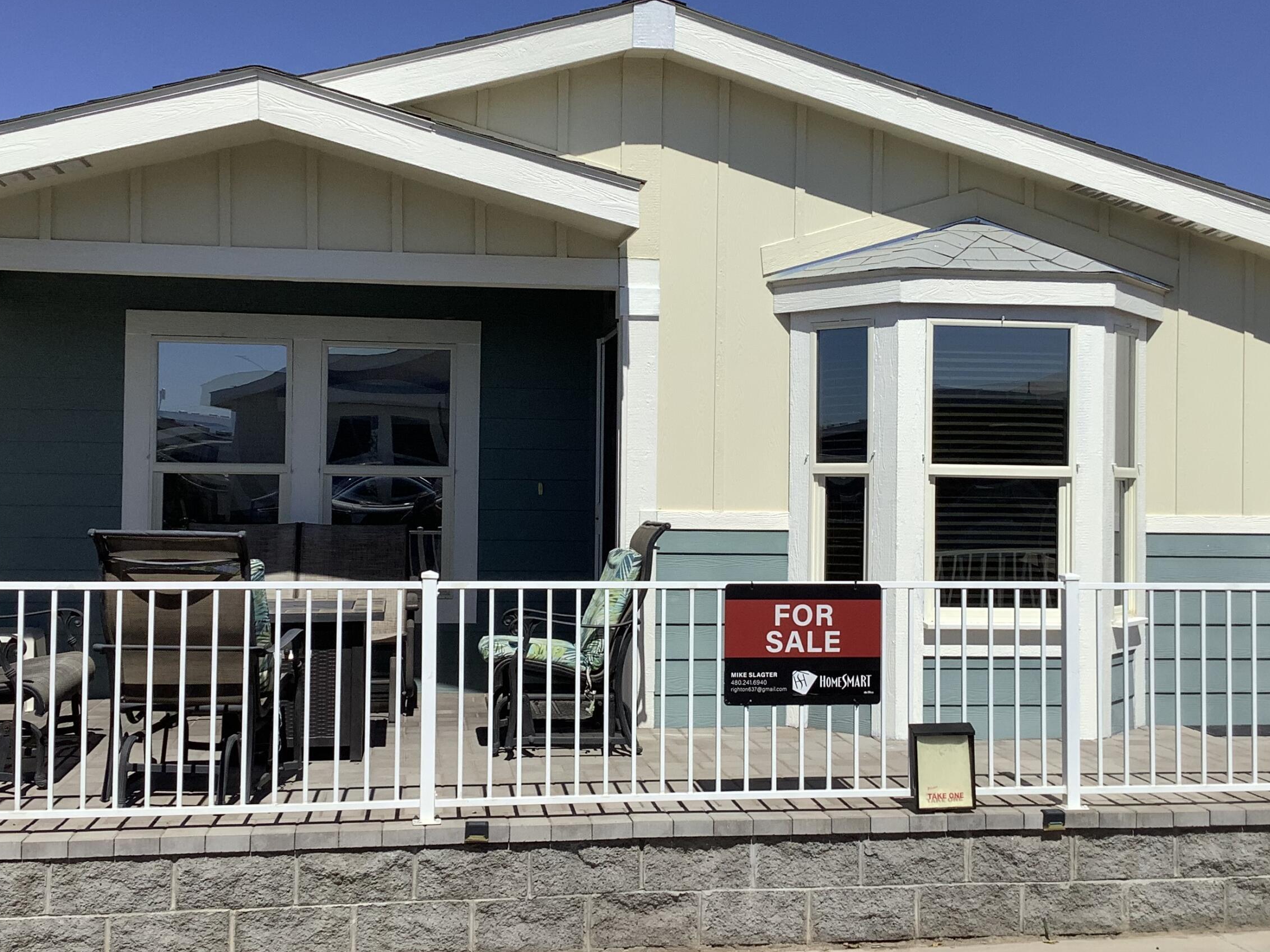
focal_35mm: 41
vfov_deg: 35.1
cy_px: 454
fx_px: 1504
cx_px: 643
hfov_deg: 45.8
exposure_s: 1/3268
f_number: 2.4
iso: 25
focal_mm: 3.3
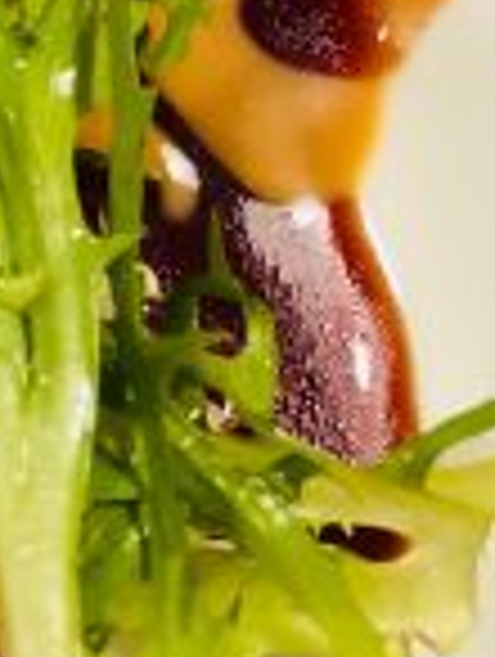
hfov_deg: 10.1
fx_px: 2547
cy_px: -364
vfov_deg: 13.7
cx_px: -542
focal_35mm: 134
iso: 50
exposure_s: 1/15
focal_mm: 3.99
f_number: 1.8
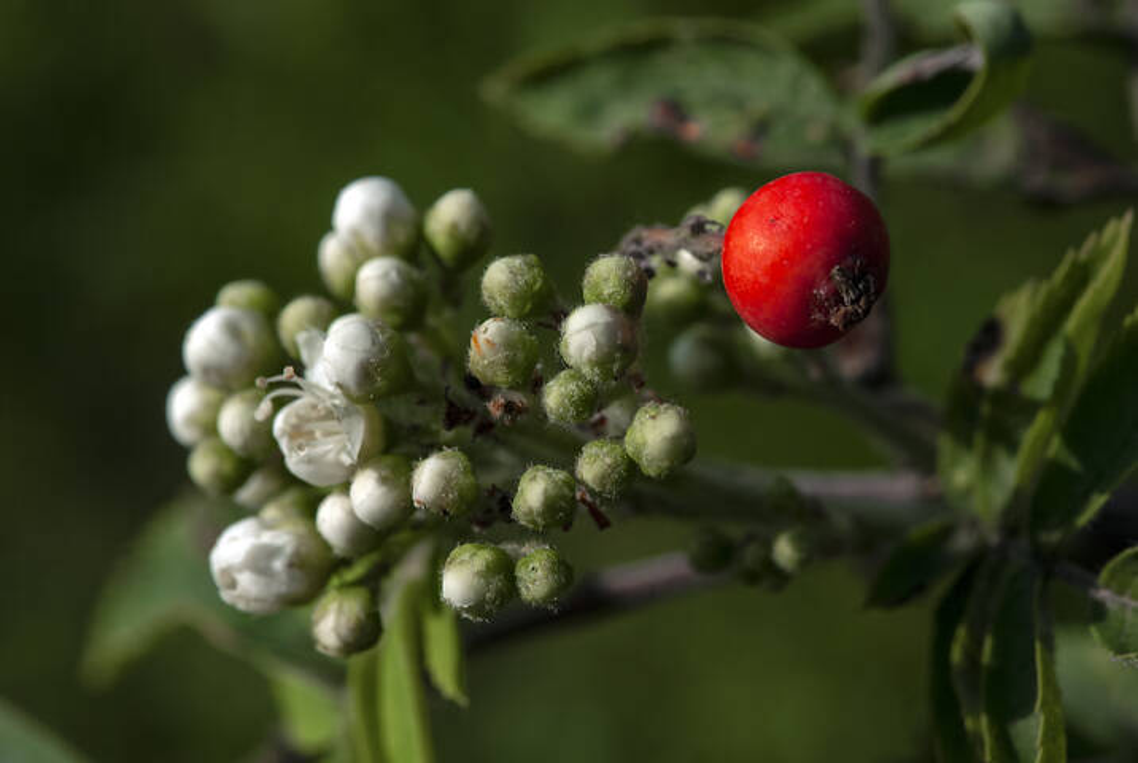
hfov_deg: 22.6
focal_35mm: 90
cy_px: 382
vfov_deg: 15.2
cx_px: 569
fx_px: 2850
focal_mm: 60
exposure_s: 1/200
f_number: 13
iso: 320
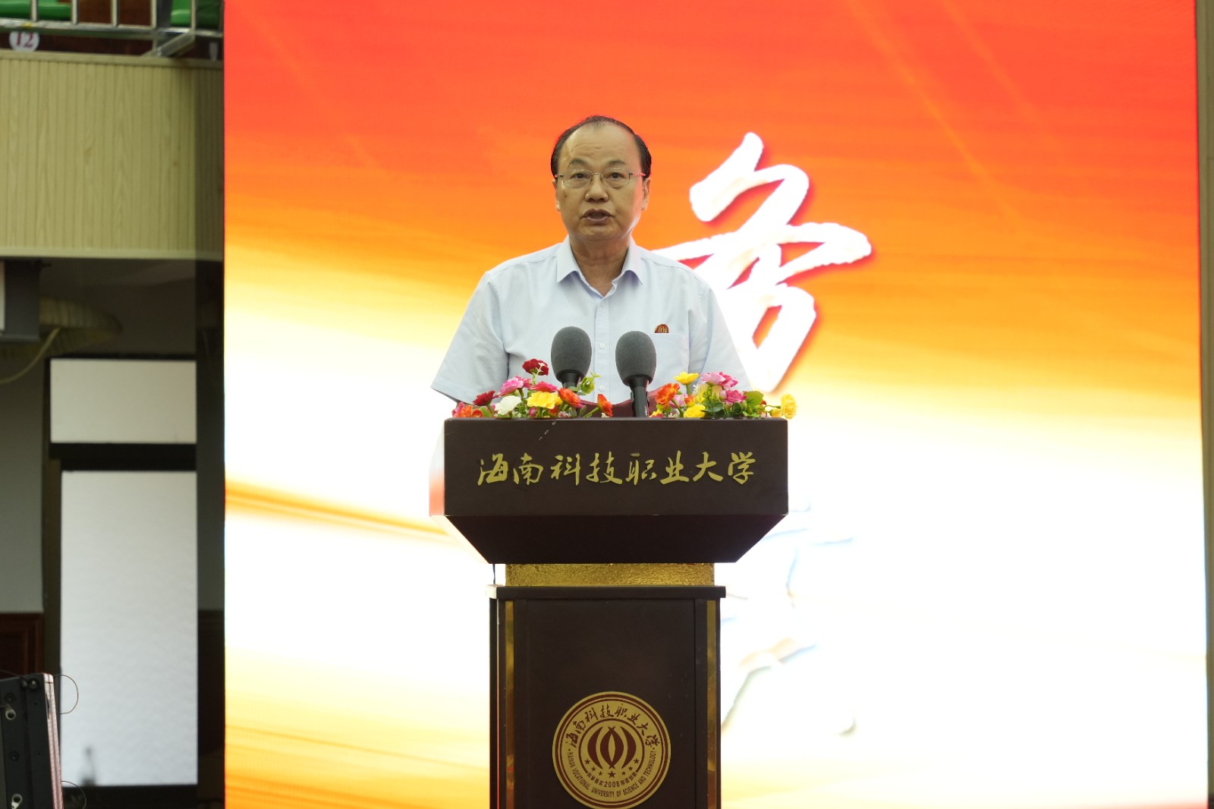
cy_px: 404
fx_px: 3944
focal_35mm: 117
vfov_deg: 11.7
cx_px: 607
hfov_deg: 17.5
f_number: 5
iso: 1600
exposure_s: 1/80
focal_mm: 117
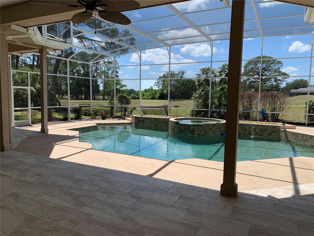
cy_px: 118
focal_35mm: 26
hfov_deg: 67.3
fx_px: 236
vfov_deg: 53.1
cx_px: 157
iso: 25
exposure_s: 1/1610
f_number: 1.8
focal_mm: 4.25
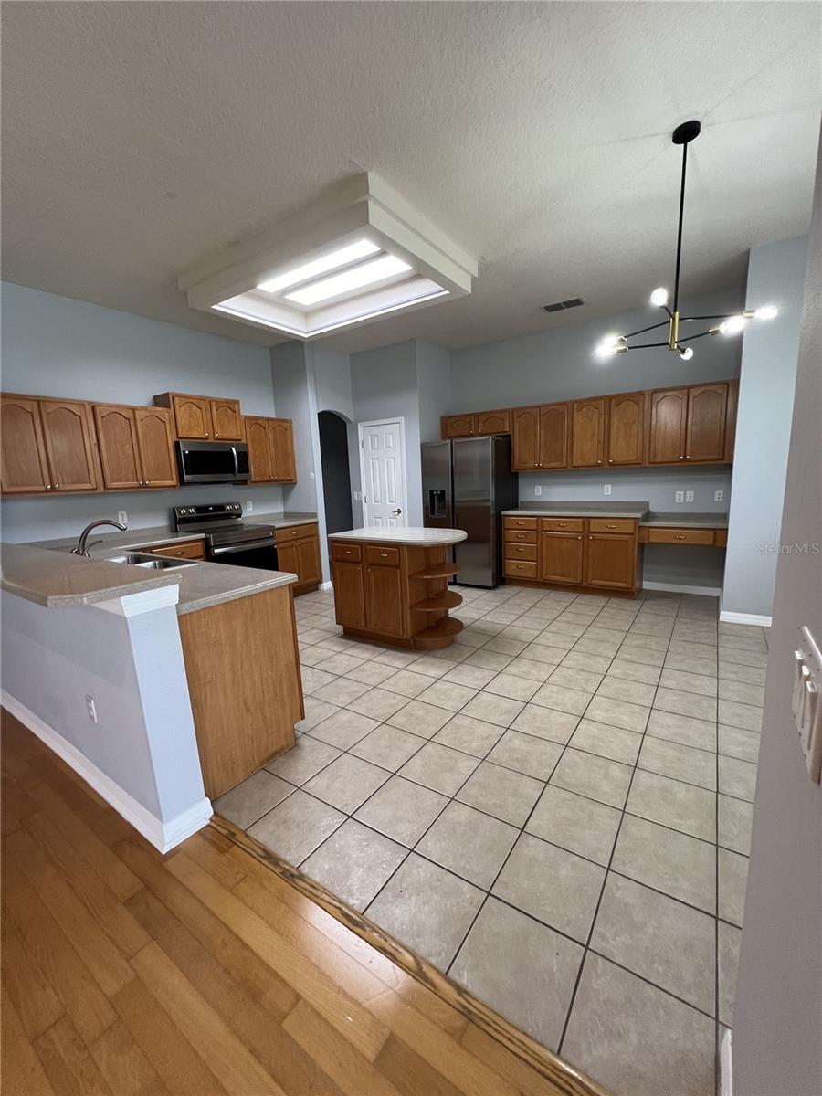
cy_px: 548
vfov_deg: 106.2
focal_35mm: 13
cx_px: 411
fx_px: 412
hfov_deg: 89.9
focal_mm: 1.57
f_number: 1.8
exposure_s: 1/120
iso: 250
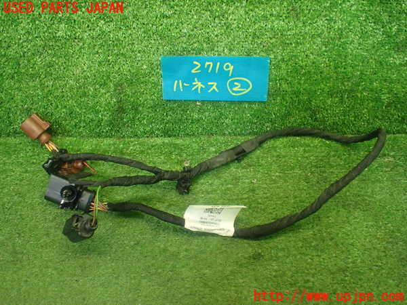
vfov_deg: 46.8
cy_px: 152
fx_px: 353
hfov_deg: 60.0
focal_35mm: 30
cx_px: 204
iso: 640
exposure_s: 1/125
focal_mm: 5.4
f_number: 2.3
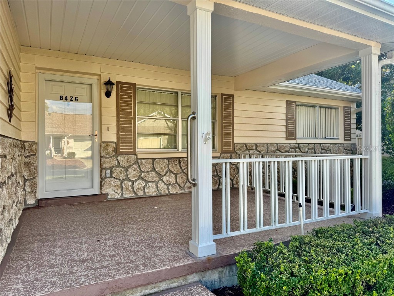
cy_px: 148
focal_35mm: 24
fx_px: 273
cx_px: 197
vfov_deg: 56.8
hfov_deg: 71.6
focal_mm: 6.76
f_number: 1.78
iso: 80
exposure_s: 1/707
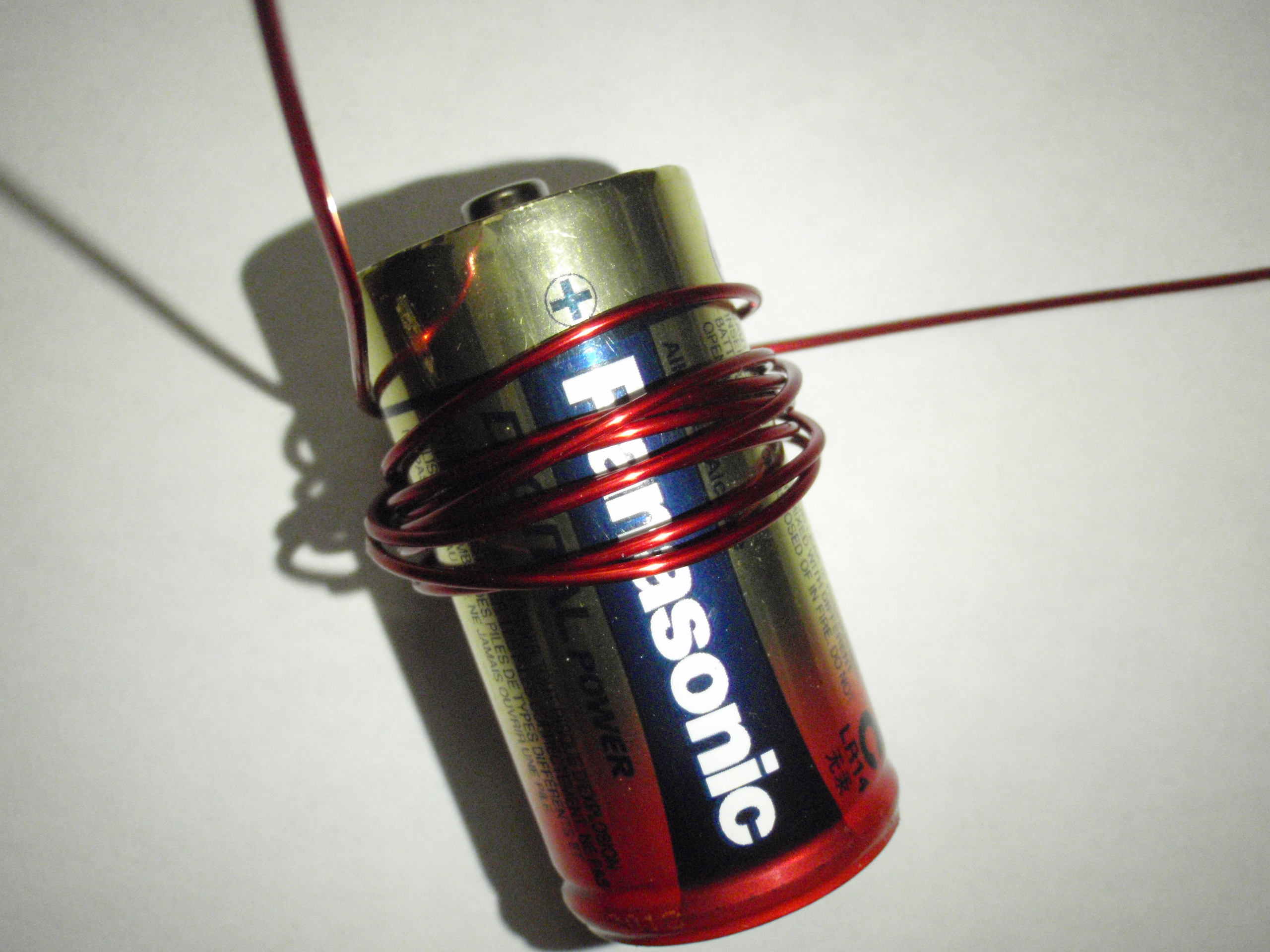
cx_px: 635
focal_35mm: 36
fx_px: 1321
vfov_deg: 39.7
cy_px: 476
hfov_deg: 51.4
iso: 800
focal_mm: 6.53
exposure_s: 1/100
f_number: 4.1
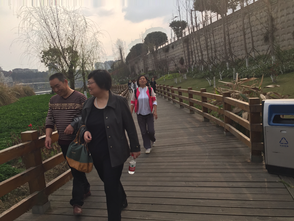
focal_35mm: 29
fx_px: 246
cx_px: 147
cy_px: 110
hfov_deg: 61.7
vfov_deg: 48.2
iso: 32
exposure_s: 1/920
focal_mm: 4.15
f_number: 2.2
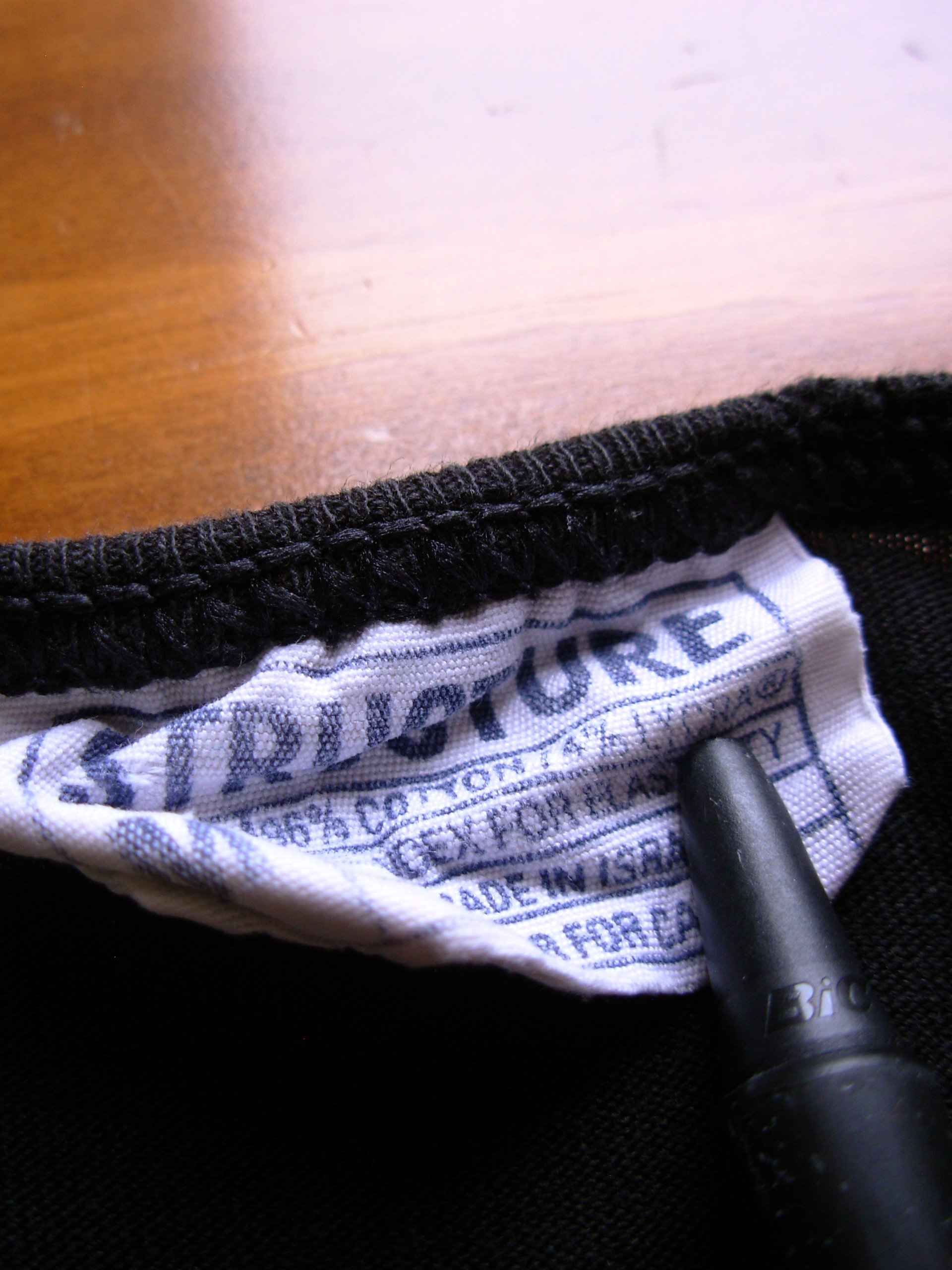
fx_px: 1393
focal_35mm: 38
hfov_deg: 37.7
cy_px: 635
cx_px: 476
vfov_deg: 49.0
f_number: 2.9
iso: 50
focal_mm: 6.3
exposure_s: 1/78.3
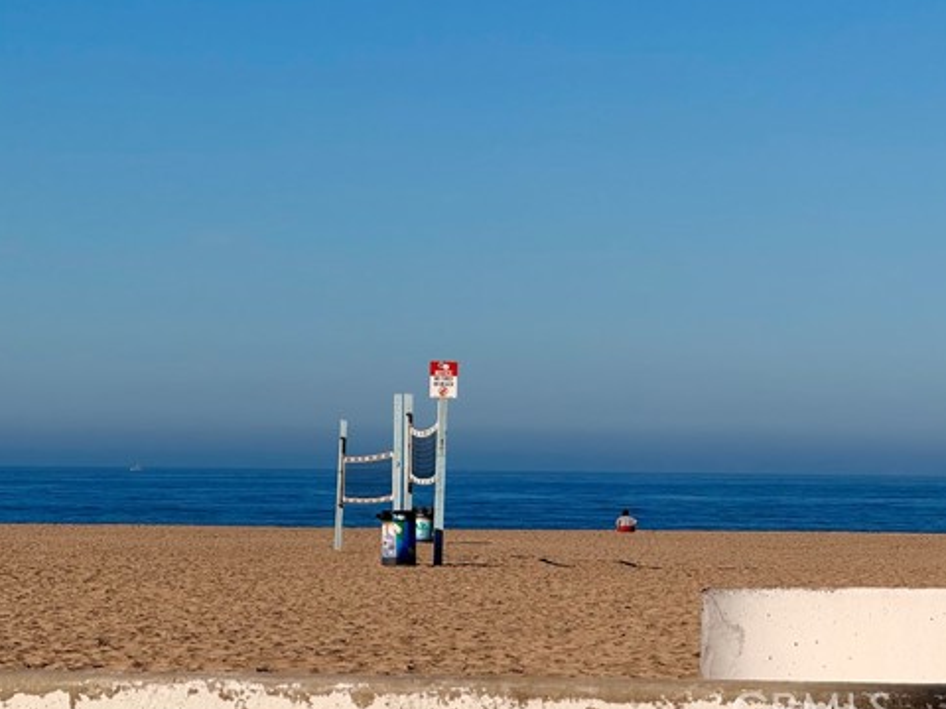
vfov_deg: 9.3
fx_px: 4373
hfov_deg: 12.3
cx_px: 345
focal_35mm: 160
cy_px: 266
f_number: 2.8
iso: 50
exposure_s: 1/3509
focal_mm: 15.66
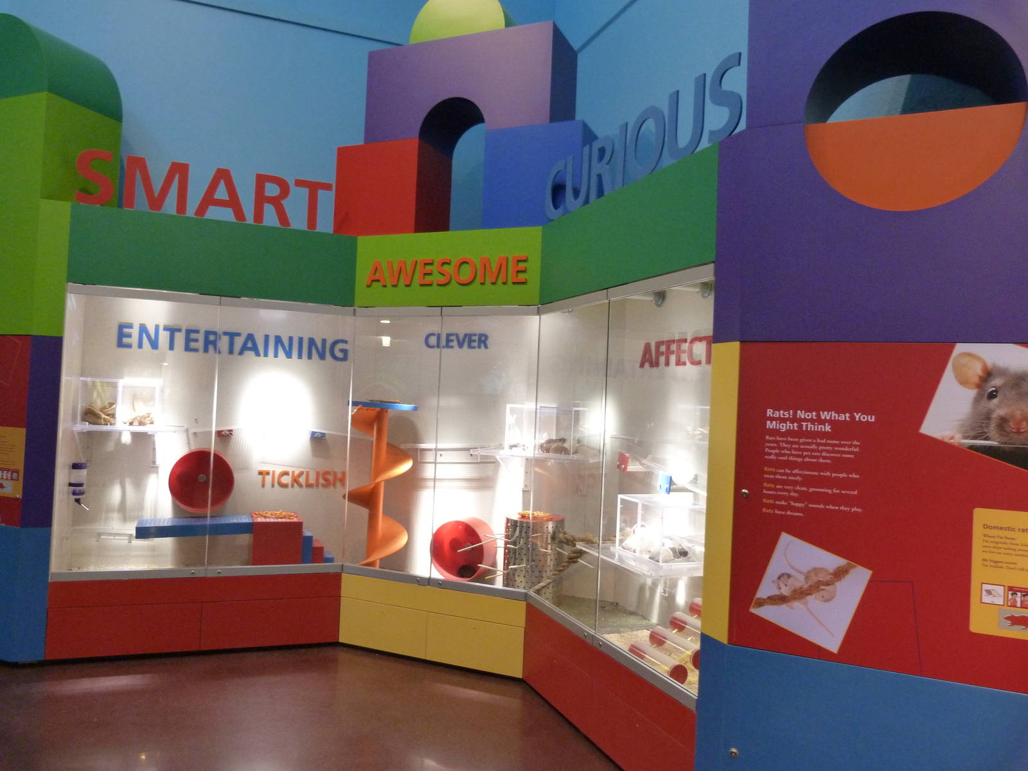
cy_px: 386
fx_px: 742
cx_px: 514
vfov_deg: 54.9
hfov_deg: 69.4
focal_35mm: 25
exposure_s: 1/50
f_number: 2.8
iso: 400
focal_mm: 4.5
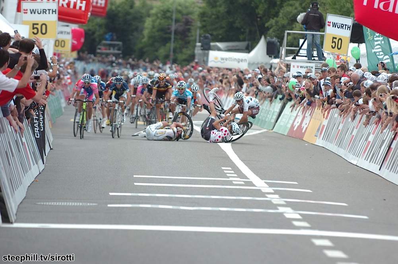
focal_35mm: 300
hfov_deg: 6.9
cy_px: 132
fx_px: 3310
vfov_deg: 4.6
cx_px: 199
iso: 400
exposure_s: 1/1000
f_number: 4
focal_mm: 200
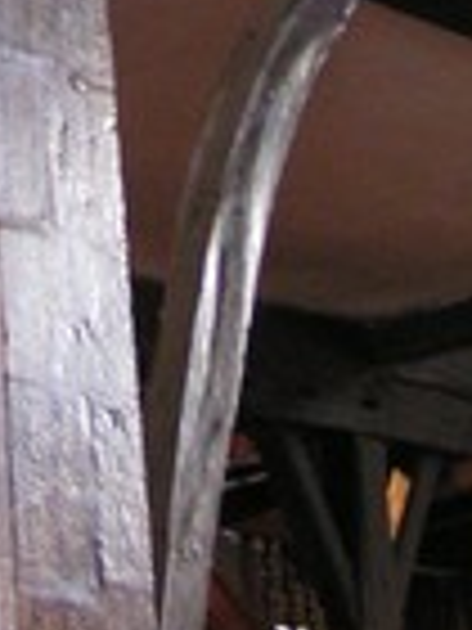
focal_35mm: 166
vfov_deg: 10.9
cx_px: 144
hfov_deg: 8.9
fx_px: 3018
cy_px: -632
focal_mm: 5.8
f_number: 2.8
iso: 200
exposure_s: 1/2
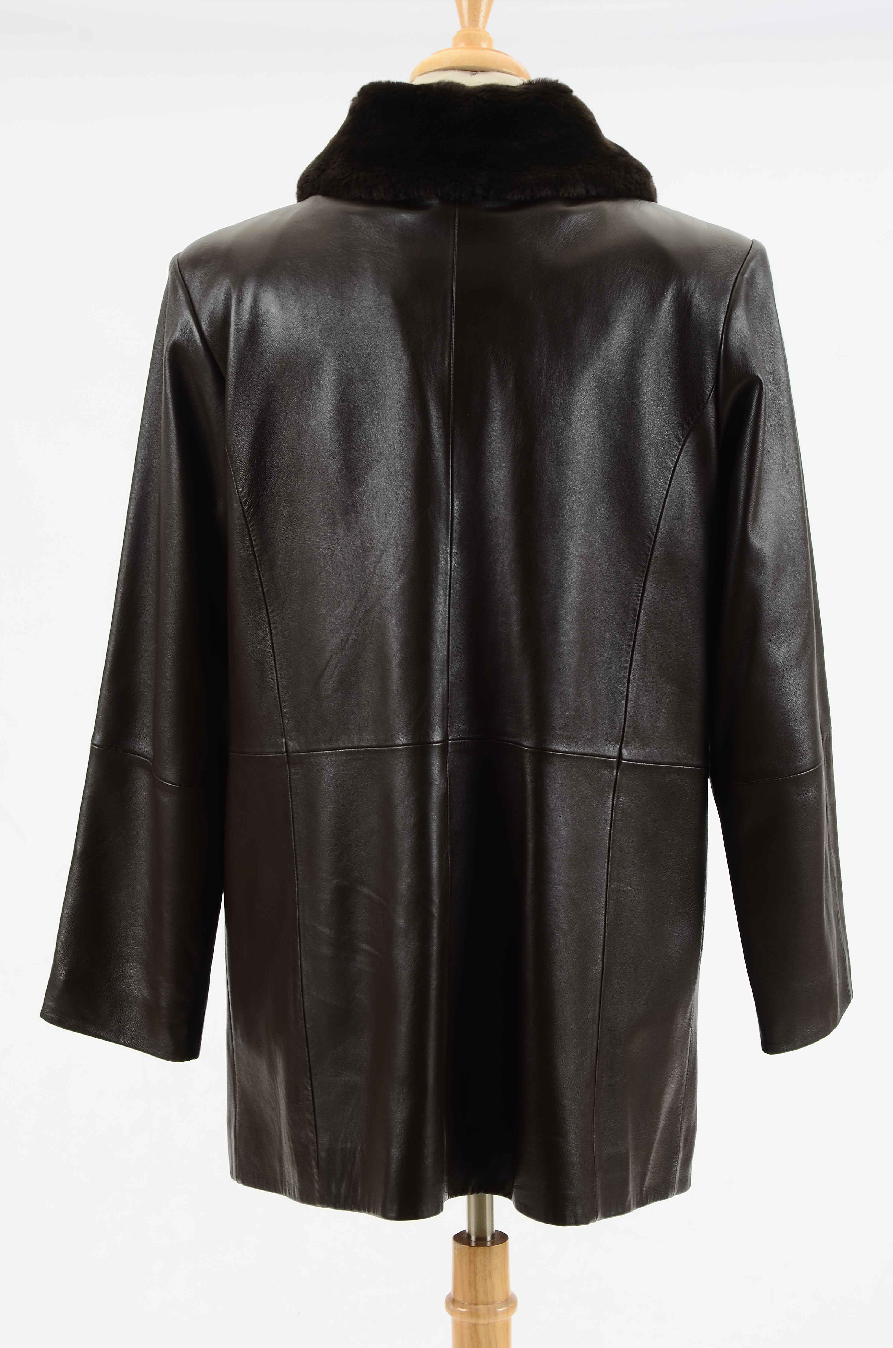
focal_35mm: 93
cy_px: 674
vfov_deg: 22.0
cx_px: 446
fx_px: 3476
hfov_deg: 14.6
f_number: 8
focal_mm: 62
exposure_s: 1/80
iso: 160
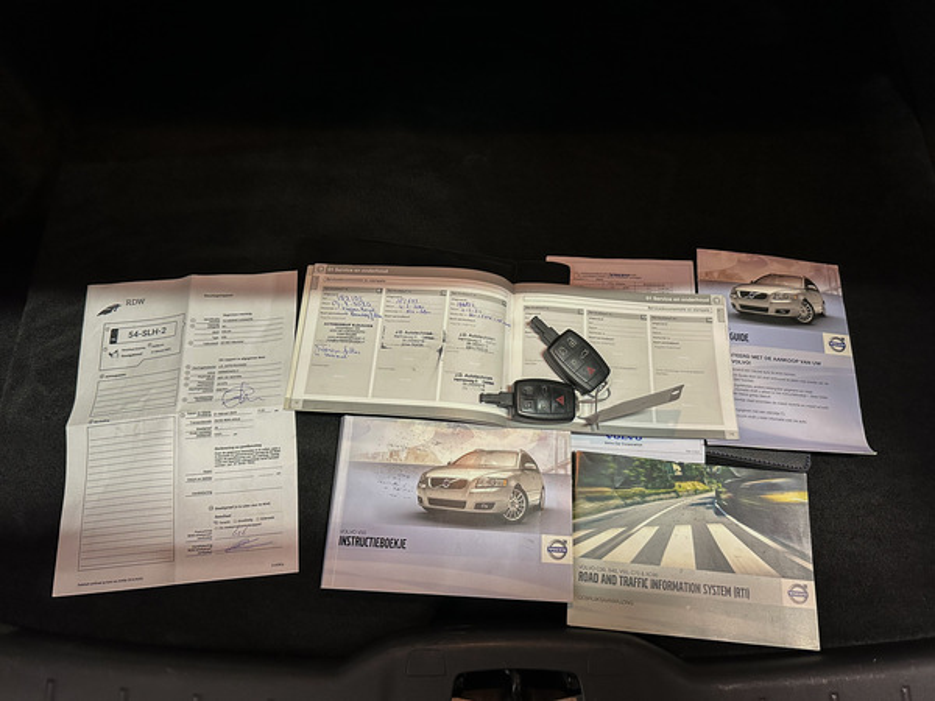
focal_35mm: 24
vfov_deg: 56.8
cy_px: 350
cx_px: 468
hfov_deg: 71.6
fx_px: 648
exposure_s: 1/50
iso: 320
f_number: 1.78
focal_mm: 6.86
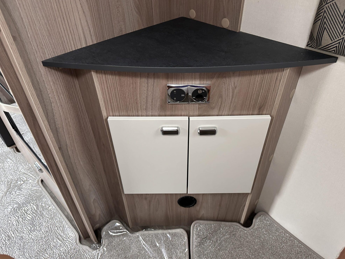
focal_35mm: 25
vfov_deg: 54.9
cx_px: 179
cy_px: 133
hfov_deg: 69.4
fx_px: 249
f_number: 1.78
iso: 320
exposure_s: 1/60
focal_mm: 6.86
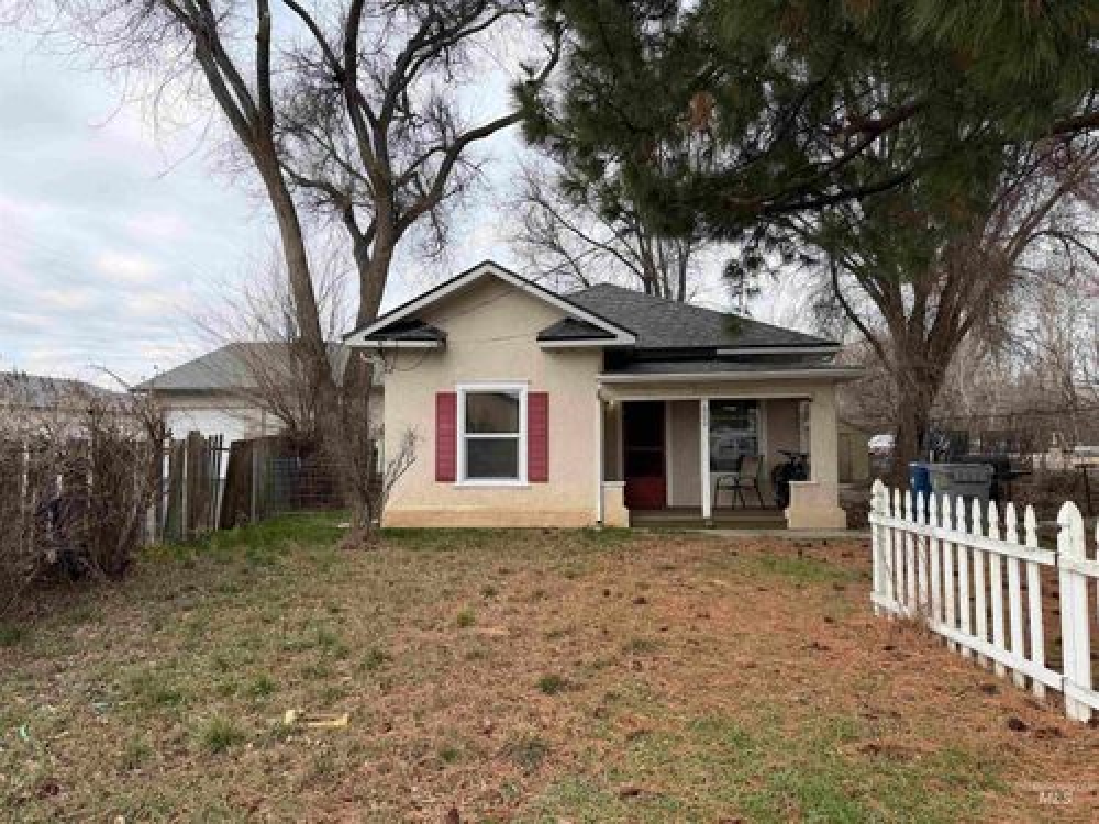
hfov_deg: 71.6
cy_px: 412
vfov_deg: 56.8
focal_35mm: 24
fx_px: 762
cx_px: 550
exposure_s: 1/1385
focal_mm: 6.76
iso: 80
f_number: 1.78
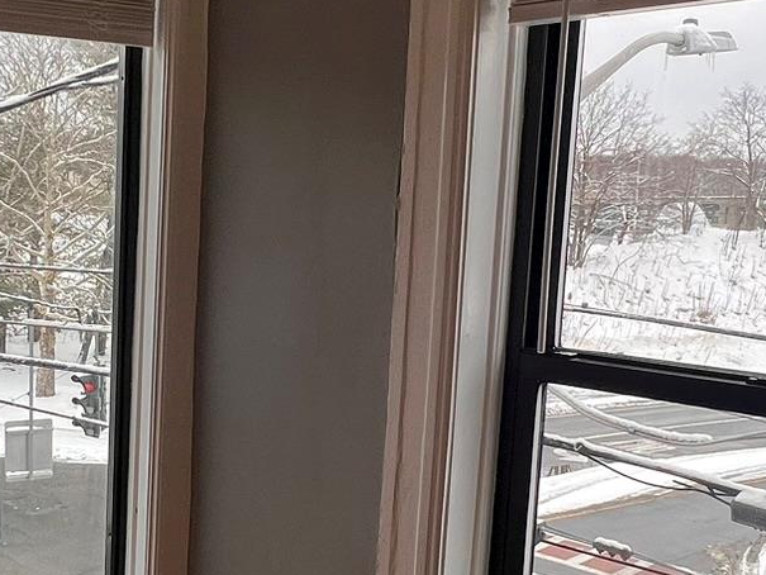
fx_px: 974
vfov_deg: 32.8
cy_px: 337
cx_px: 251
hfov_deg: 42.3
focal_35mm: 44
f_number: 1.8
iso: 32
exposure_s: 1/287
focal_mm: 1.57
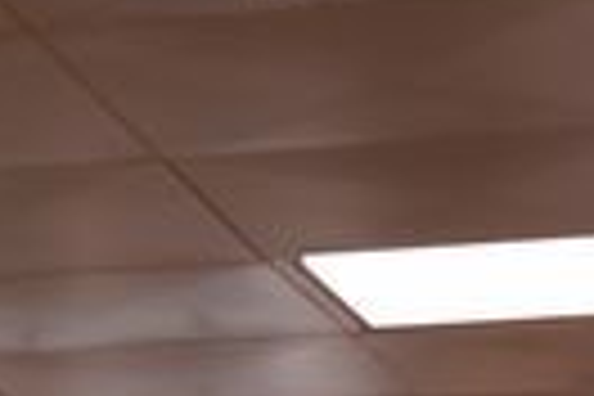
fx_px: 4504
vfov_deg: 4.8
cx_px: -9
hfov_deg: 7.5
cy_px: 1145
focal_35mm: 273
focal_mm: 40
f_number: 5.6
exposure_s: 1/40
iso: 560
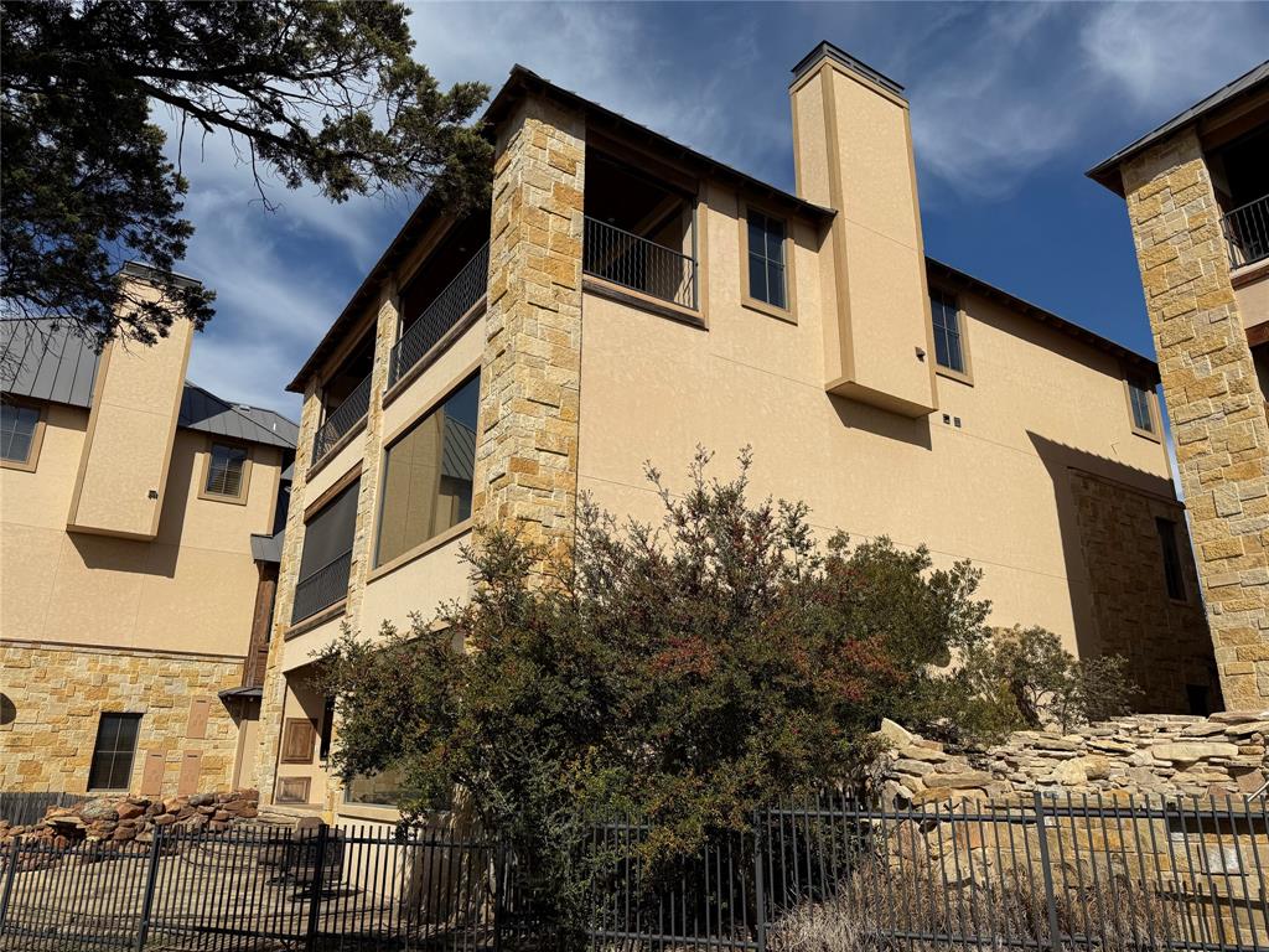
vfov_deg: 56.8
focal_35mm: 24
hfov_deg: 71.6
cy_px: 476
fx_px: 880
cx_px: 634
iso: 80
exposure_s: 1/9091
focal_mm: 6.76
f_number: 1.78
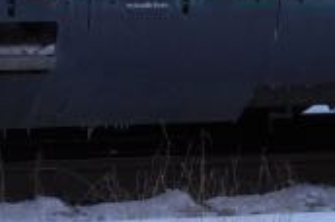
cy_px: -83
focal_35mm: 409
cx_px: 388
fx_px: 3799
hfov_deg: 5.0
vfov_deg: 3.3
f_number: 5.5
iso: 400
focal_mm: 28.9
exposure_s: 1/50
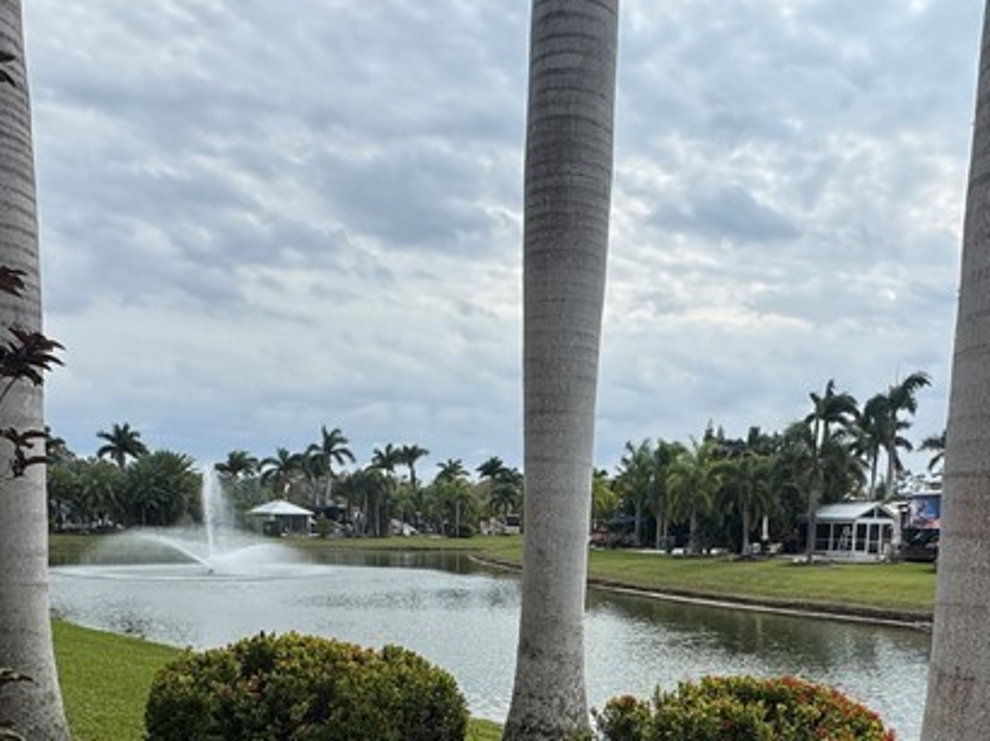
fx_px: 1000
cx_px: 541
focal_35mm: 35
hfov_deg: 52.6
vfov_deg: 37.2
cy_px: 705
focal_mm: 2.22
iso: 50
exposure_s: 1/1976
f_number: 2.2
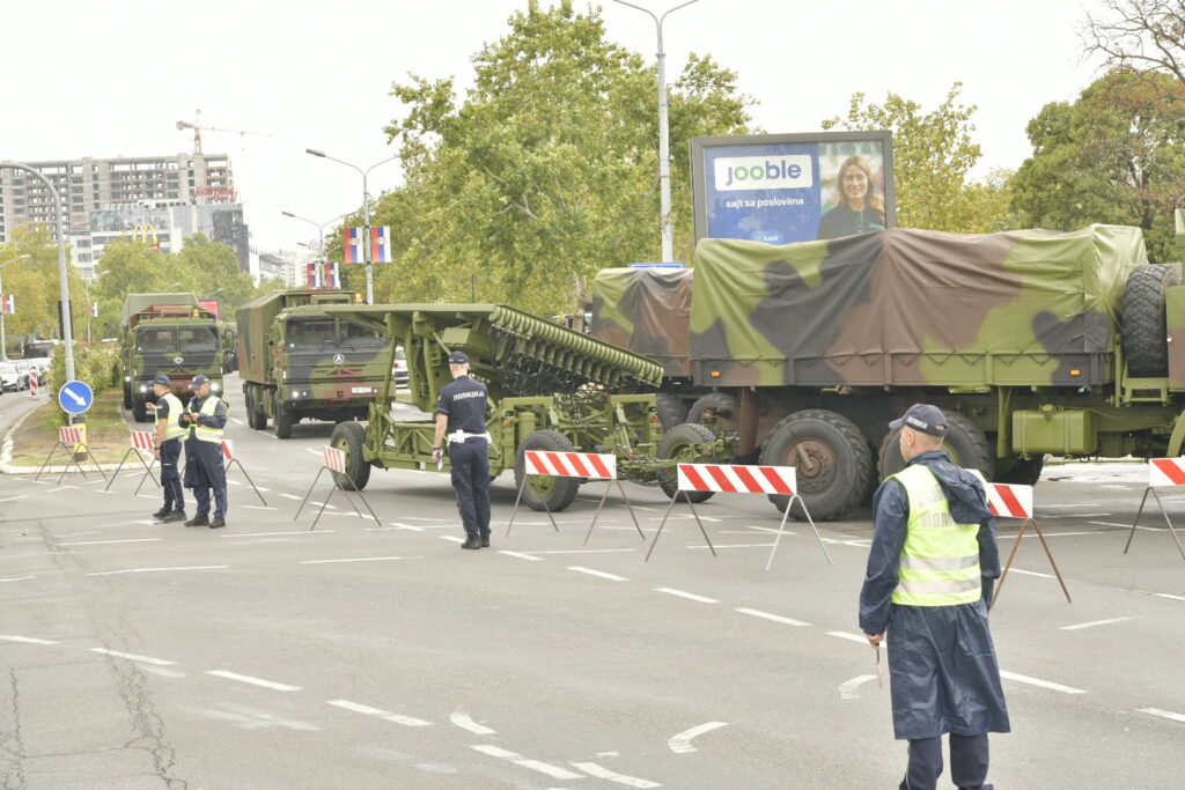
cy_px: 395
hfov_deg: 28.8
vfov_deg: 19.5
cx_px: 592
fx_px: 2304
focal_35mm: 70
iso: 1000
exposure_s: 1/160
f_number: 11
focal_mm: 70
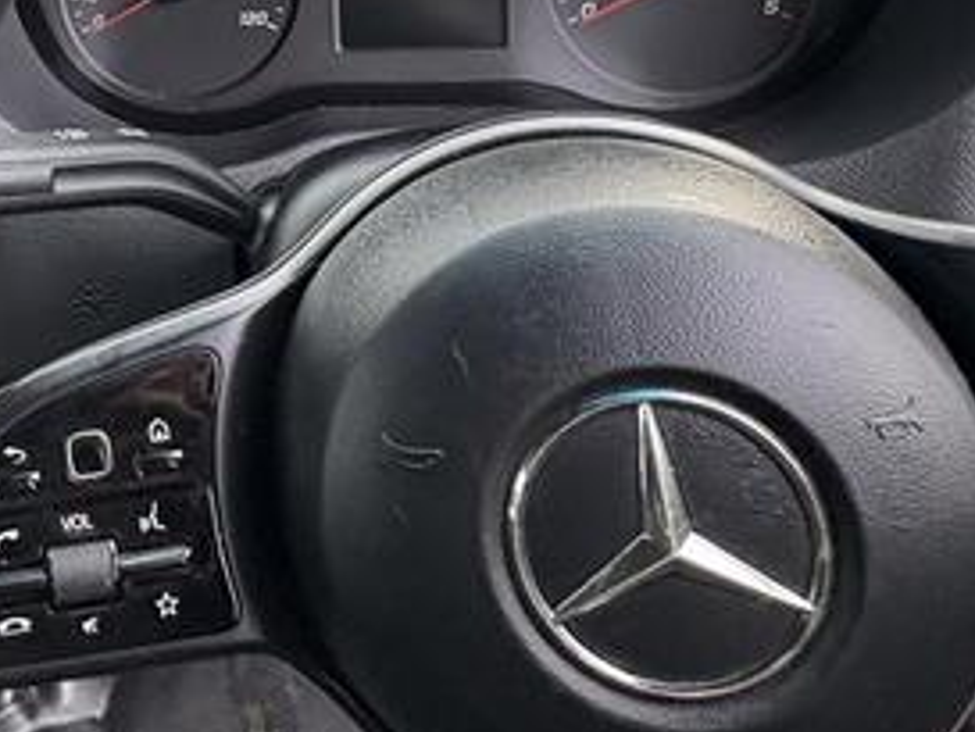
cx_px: 11
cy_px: -43
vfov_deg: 29.0
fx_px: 1296
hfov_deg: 37.1
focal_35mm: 46
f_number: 2.2
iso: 125
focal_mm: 2.22
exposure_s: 1/99
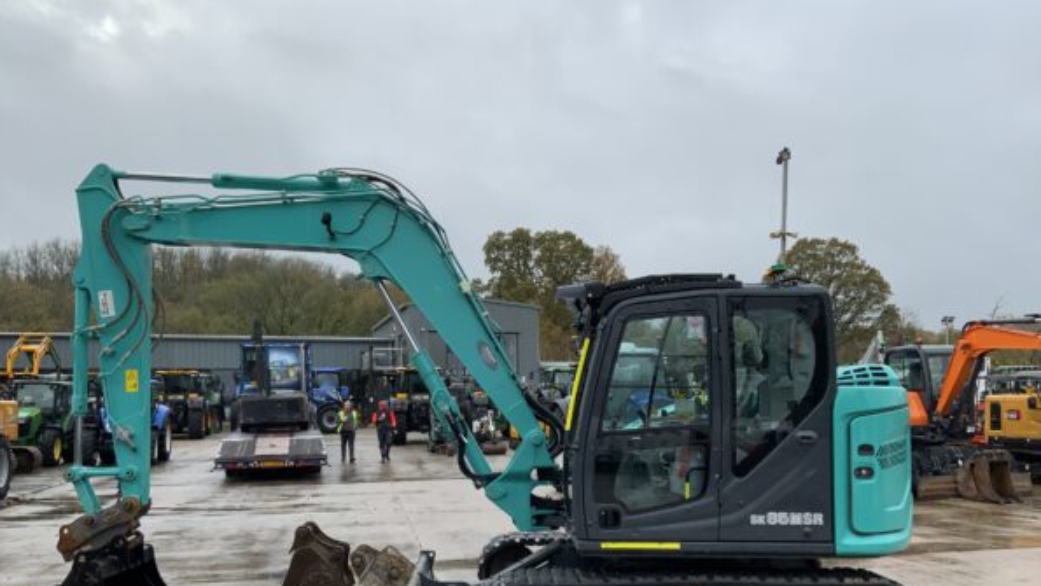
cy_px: 374
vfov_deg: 34.5
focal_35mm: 34
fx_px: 939
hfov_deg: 58.0
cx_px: 516
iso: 16
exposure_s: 1/978
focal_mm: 3
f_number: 1.8
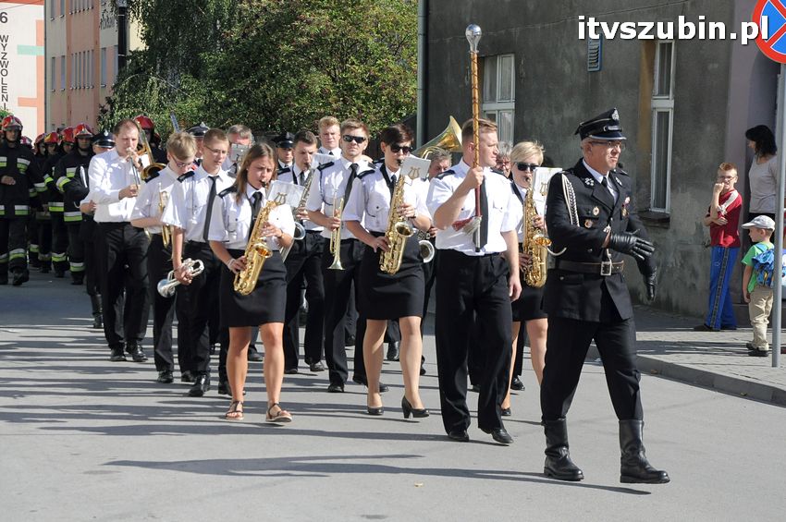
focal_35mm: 105
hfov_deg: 19.5
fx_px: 2290
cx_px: 393
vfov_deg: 13.0
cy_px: 261
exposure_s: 1/1600
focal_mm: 70
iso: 800
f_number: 10
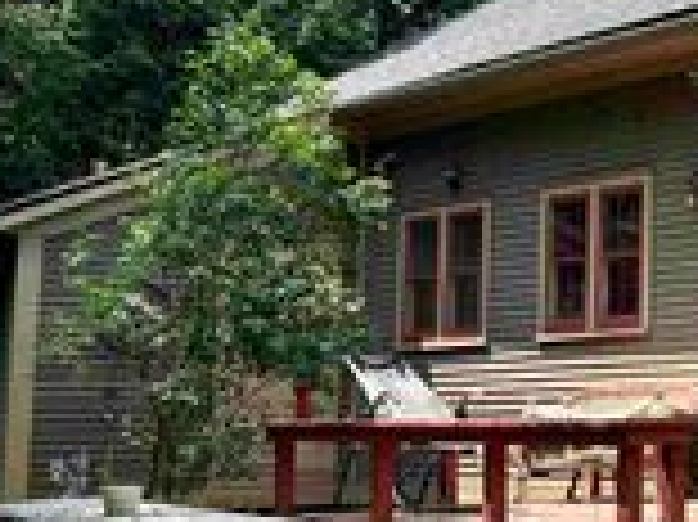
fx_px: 1692
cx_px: 991
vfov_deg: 17.5
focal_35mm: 84
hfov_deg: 20.5
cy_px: 200
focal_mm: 5.96
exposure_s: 1/707
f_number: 1.6
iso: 50
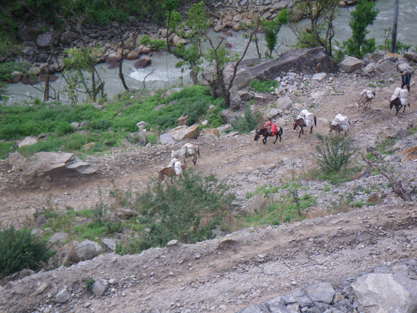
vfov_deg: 10.6
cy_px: 156
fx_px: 1687
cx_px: 208
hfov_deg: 14.1
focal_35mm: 140
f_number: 5.5
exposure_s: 1/250
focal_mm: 25
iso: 200
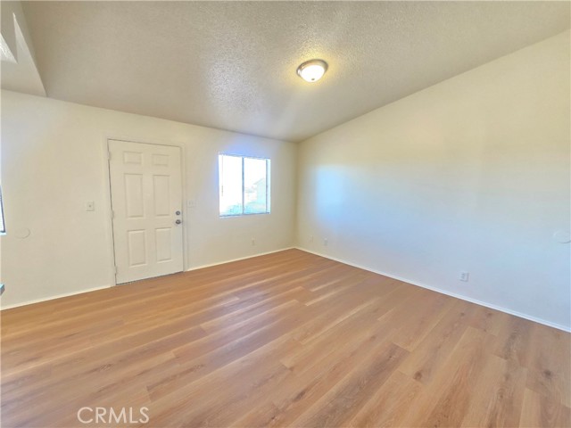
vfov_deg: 89.9
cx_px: 286
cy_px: 214
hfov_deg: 106.2
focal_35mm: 13
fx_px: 214
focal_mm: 2.2
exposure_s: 1/60
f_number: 2.2
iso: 200
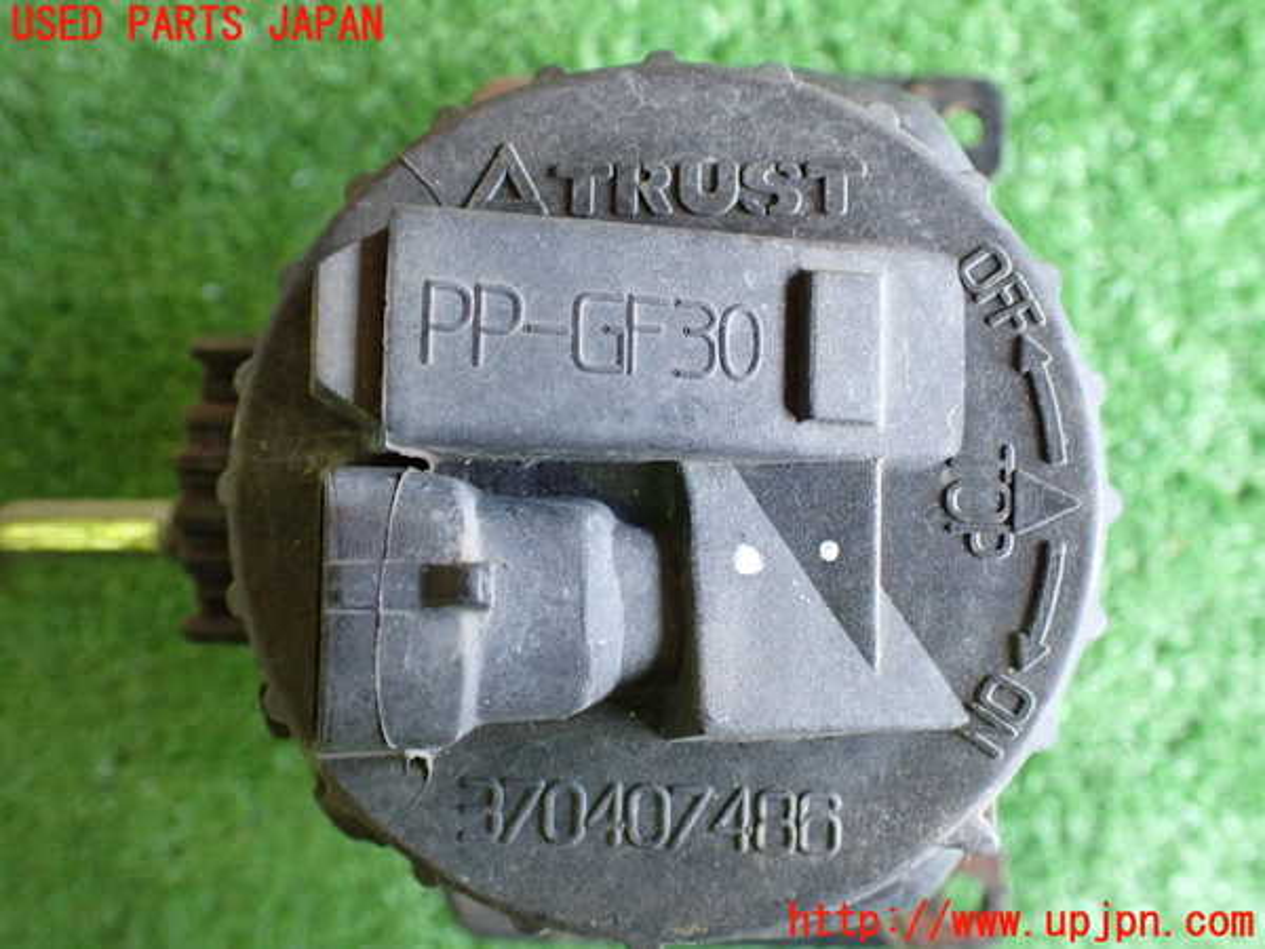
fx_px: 1096
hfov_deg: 60.0
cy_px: 474
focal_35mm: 30
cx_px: 632
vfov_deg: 46.8
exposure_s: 1/50
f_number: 2.3
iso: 800
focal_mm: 5.4
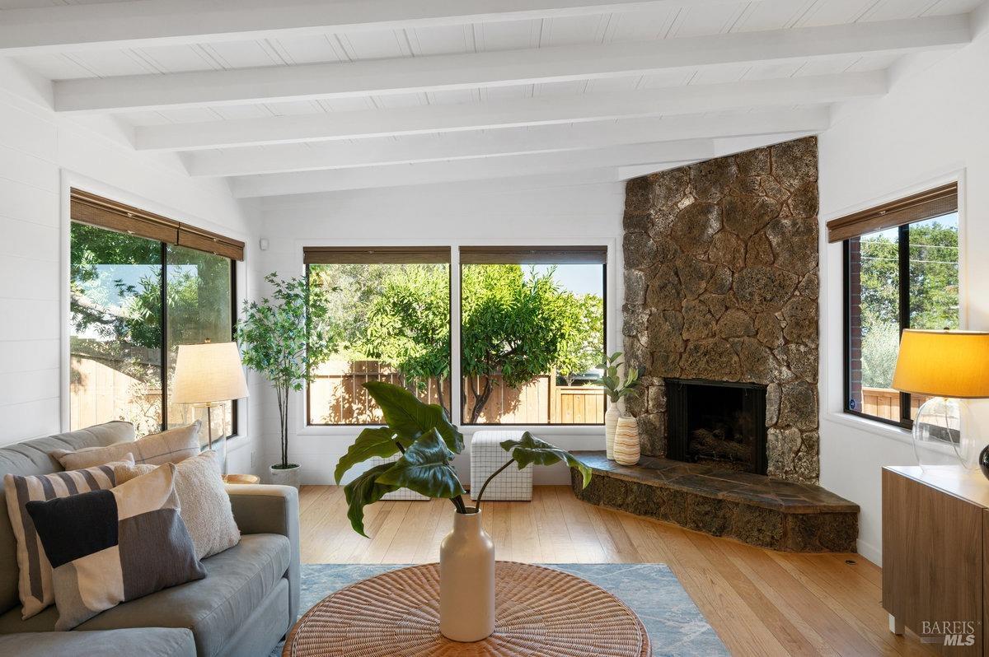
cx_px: 494
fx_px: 604
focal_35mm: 22
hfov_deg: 78.6
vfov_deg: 57.1
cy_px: 328
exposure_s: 1/15
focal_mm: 22
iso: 400
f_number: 11
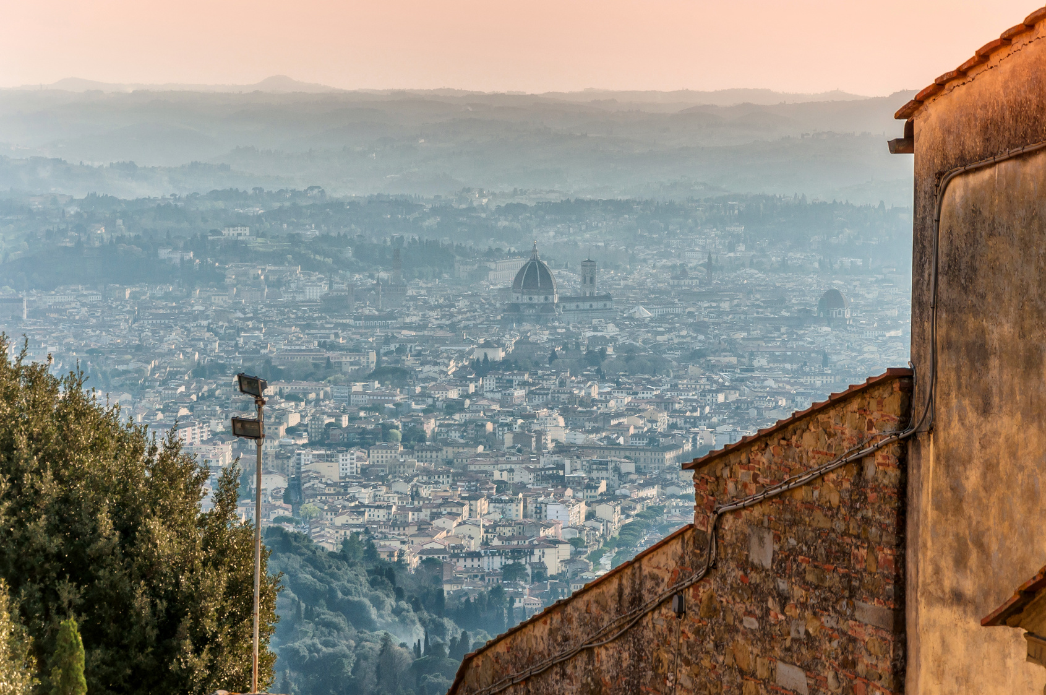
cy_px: 348
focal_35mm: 135
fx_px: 3918
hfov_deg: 15.2
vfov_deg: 10.1
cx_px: 523
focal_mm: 90
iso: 200
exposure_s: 1/400
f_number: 10
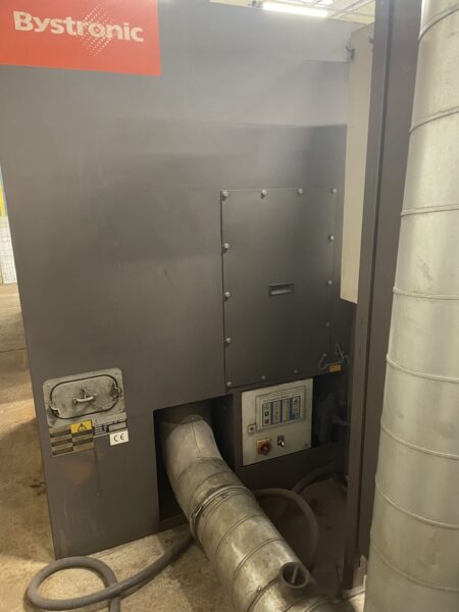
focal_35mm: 26
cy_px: 306
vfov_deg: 67.3
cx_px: 230
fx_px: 460
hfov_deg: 53.1
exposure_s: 1/33
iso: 400
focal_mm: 4.2
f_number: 1.6
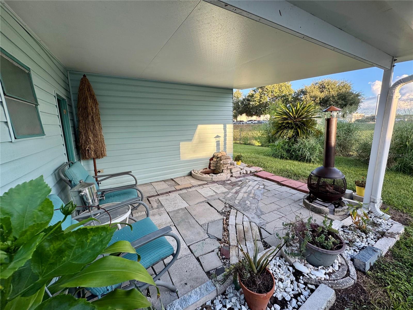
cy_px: 155
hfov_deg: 102.1
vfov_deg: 85.7
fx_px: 167
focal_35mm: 14
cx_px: 206
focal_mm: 2.22
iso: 40
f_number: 2.2
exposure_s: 1/186
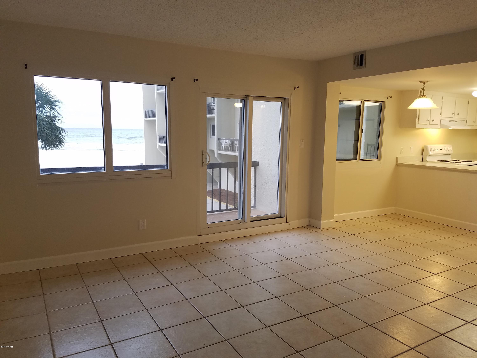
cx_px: 238
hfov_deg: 67.3
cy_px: 179
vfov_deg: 53.1
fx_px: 358
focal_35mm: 26
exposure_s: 1/60
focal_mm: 4.2
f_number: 1.7
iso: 100
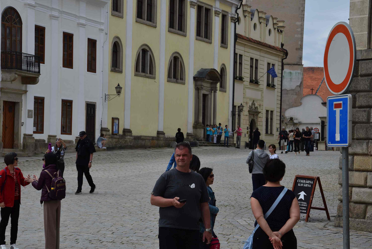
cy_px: 124
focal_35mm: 105
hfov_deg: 19.4
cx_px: 186
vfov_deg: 13.1
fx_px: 1086
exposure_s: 1/500
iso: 200
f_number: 11
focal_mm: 70
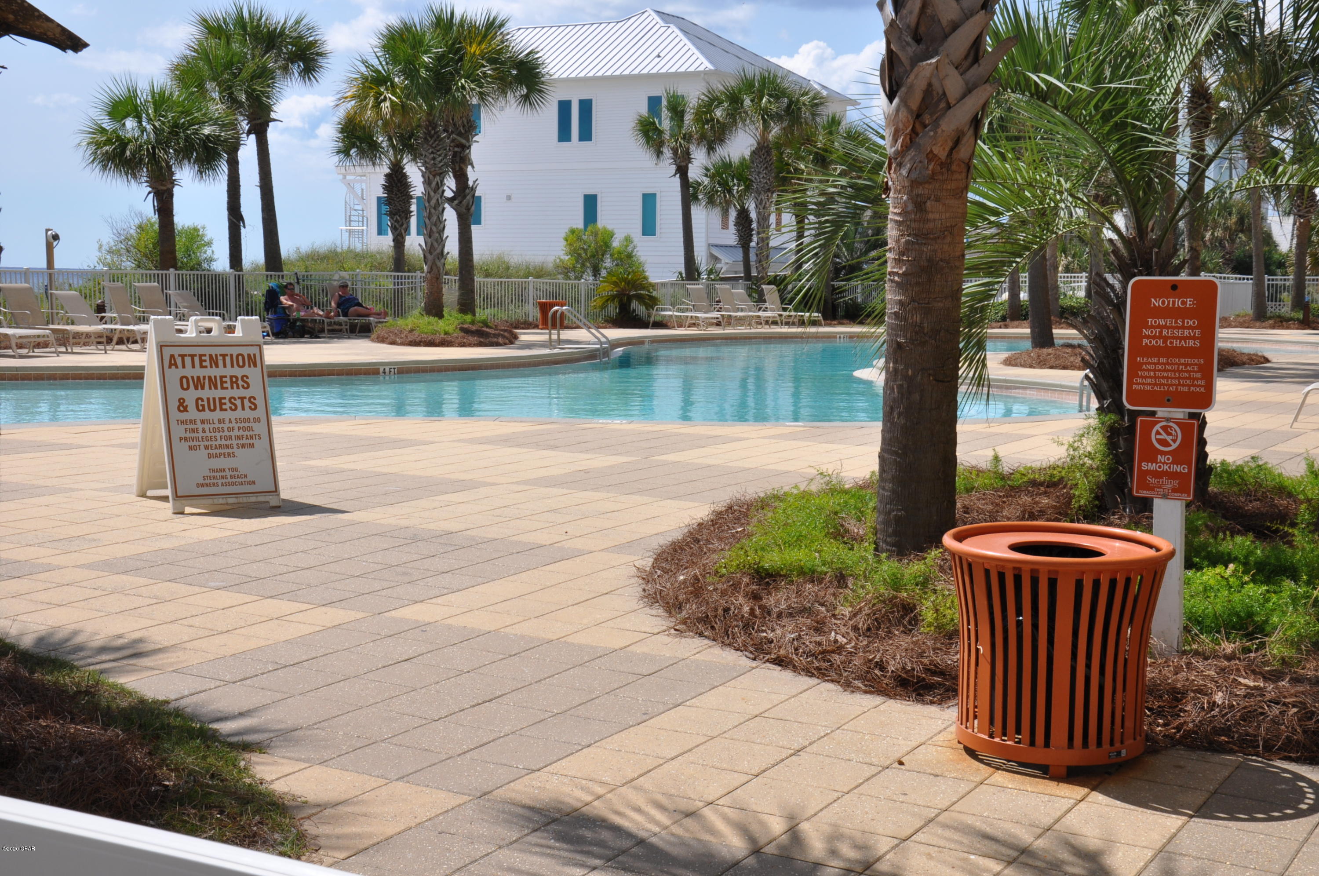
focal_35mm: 51
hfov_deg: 38.9
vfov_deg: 26.4
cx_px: 660
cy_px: 438
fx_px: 1866
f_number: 14
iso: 200
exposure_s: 1/200
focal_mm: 34
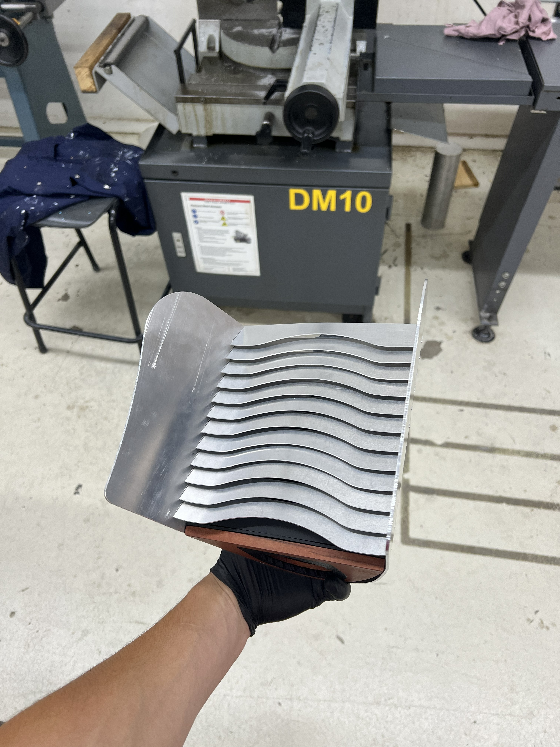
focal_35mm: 26
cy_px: 374
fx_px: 561
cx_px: 280
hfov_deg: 53.1
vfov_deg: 67.3
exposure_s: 1/100
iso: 64
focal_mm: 5.7
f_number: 1.5
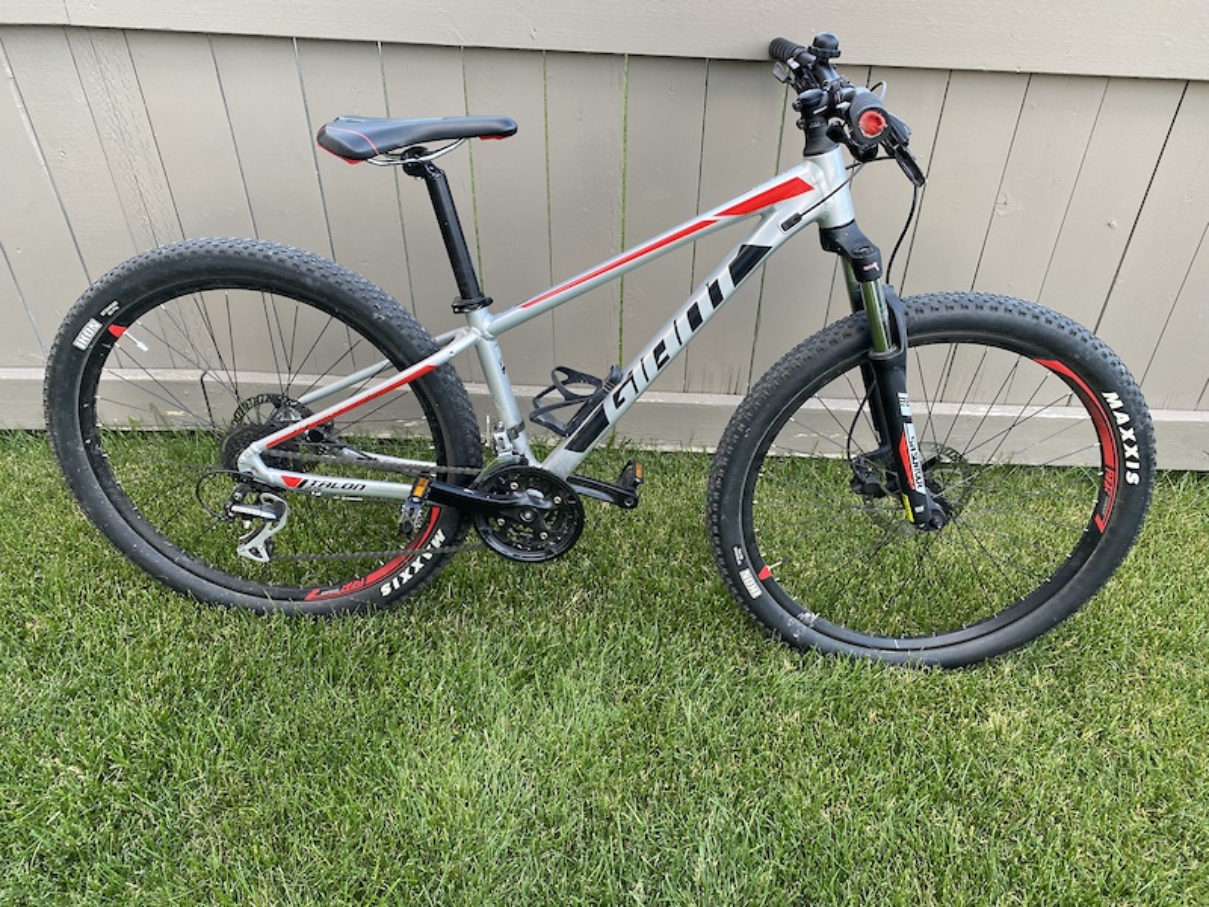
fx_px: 908
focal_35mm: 26
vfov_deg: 53.1
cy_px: 454
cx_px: 604
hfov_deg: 67.3
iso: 80
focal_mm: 4.25
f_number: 1.8
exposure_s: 1/121
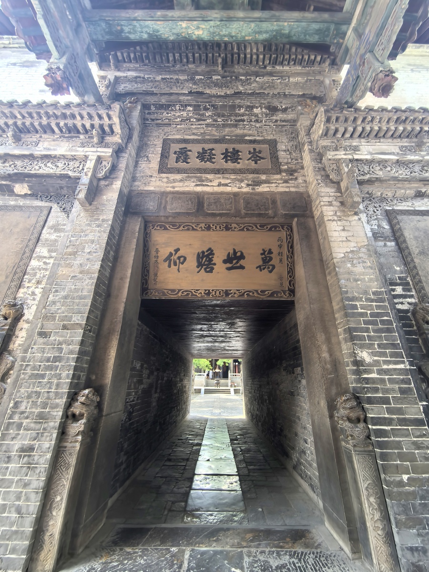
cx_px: 214
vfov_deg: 106.2
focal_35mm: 13
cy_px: 286
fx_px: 215
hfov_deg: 89.9
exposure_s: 1/100
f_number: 2.2
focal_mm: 1.95
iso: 160
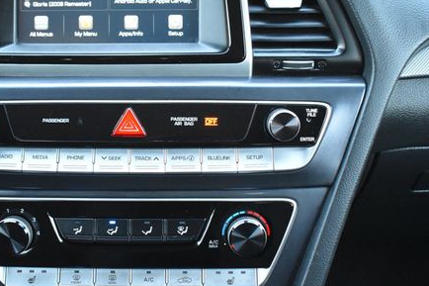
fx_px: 712
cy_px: 123
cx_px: 164
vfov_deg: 22.7
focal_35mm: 60
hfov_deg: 33.4
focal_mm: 27
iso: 3200
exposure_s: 1/13
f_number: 4
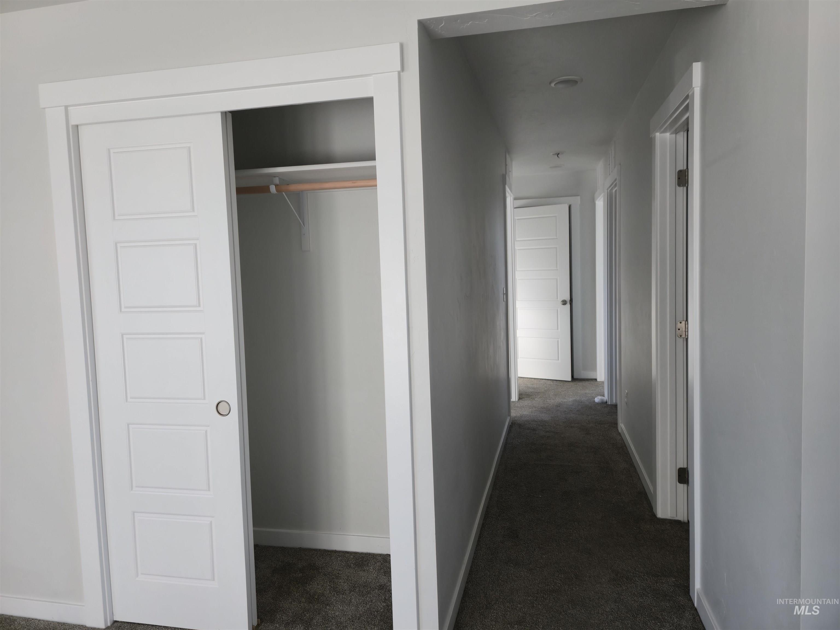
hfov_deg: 73.9
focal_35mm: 23
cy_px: 315
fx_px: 558
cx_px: 420
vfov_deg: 58.9
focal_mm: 5.4
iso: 50
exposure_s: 1/120
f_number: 1.8
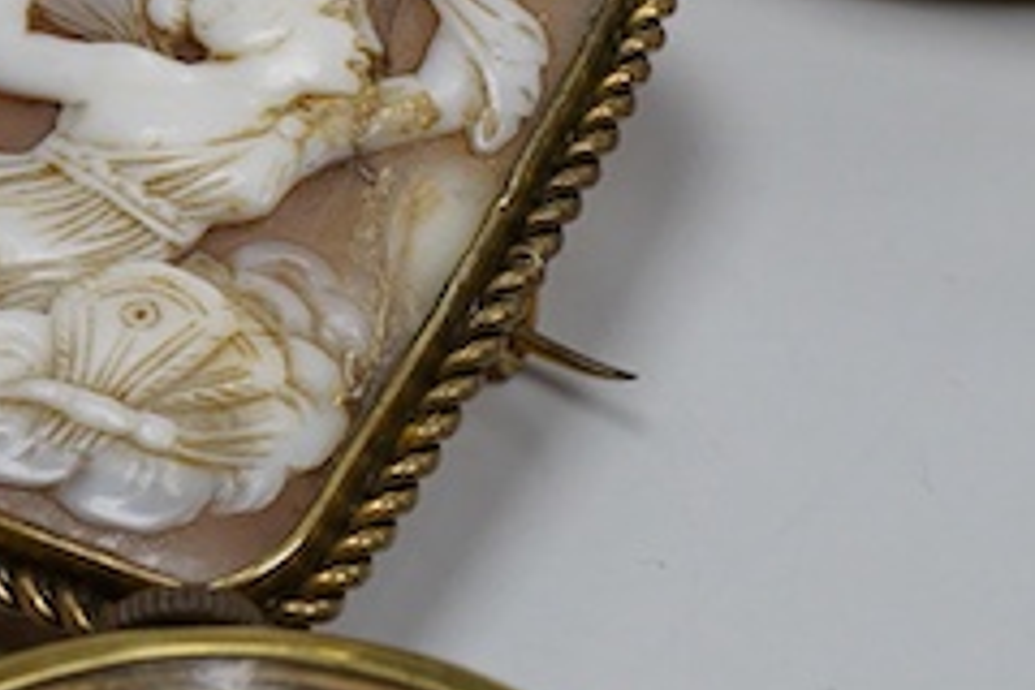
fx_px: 4858
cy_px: 310
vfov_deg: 8.1
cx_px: 569
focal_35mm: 169
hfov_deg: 12.2
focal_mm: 30
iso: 1000
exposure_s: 1/125
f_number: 13
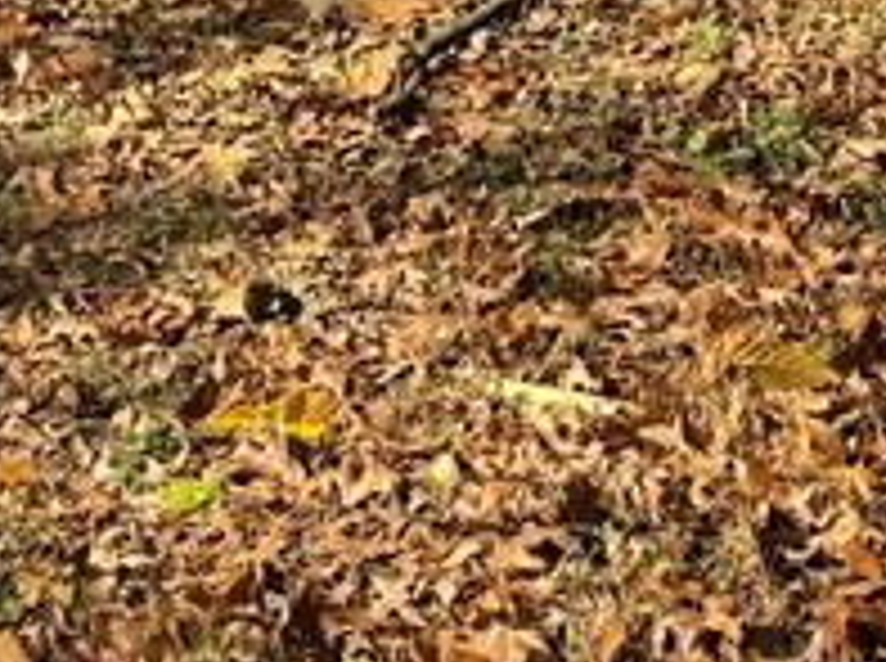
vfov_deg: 10.6
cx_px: 342
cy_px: -739
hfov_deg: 15.8
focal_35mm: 125
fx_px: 3194
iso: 80
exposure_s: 1/1238
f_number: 1.78
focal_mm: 6.76
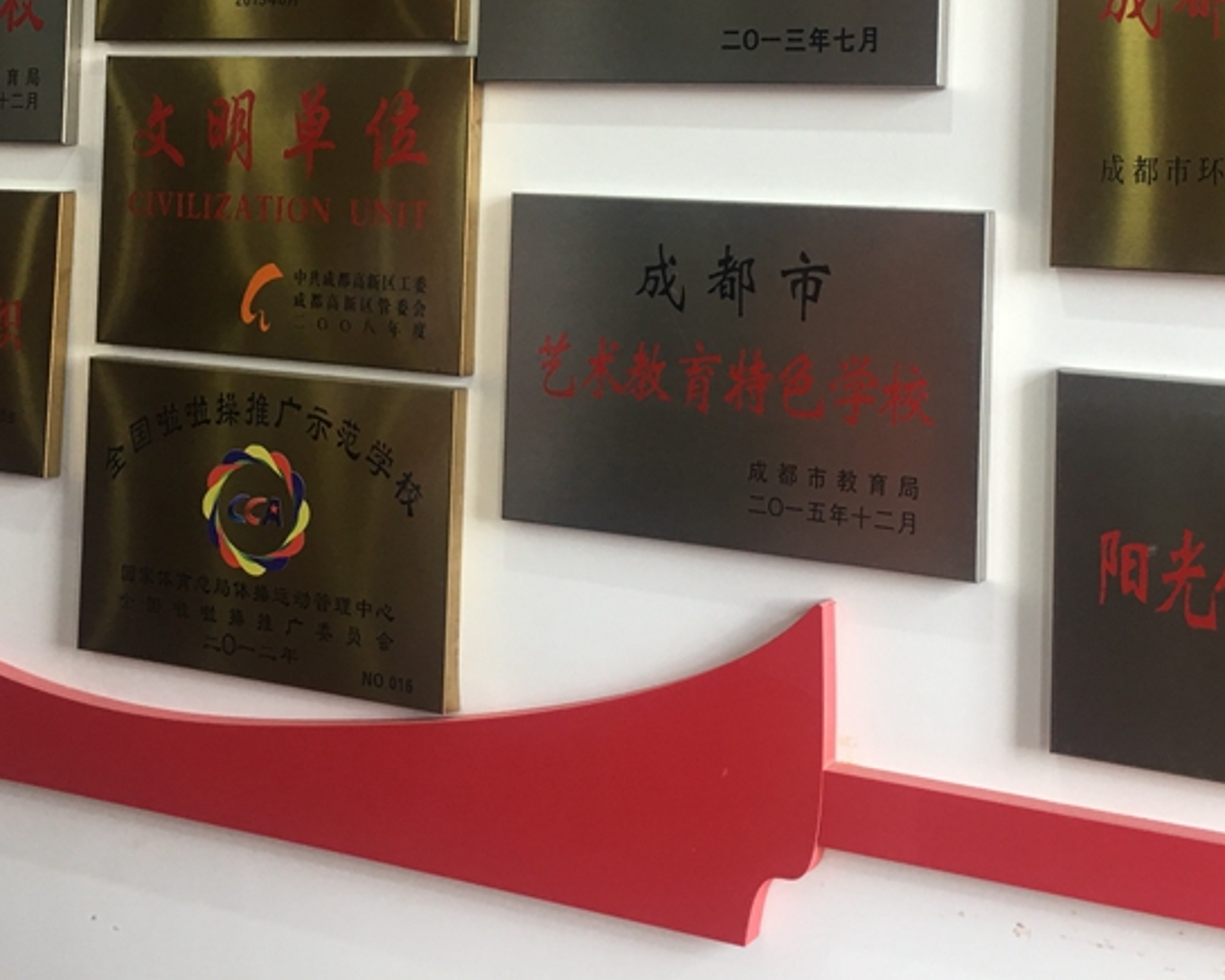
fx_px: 1885
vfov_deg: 28.3
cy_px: 144
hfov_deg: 36.0
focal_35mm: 52
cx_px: 594
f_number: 2.2
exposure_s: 1/17
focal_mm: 4.15
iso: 32
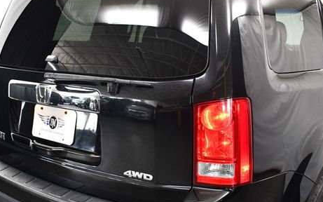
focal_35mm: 51
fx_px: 449
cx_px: 165
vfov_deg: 25.2
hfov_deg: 39.6
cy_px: 129
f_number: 3.5
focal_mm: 18
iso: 2000
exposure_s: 1/125
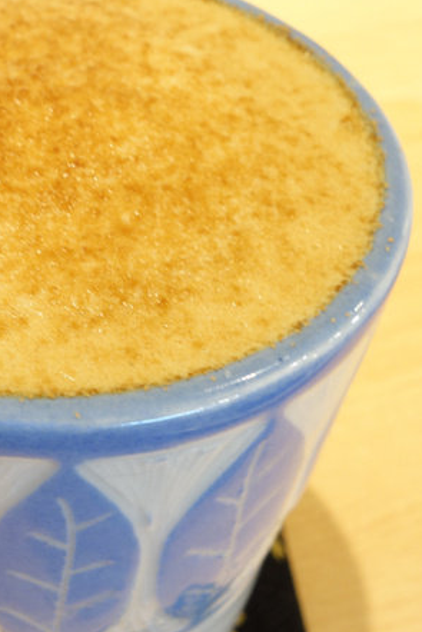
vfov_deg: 35.0
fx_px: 1001
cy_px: 273
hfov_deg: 23.1
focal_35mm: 57
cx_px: 24
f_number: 6.3
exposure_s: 1/4
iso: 320
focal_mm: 10.4
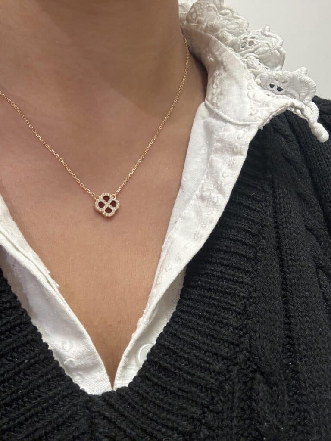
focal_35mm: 30
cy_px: 220
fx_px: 382
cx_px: 166
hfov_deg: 46.8
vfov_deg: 60.0
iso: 80
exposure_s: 1/50
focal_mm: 2.69
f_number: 1.9
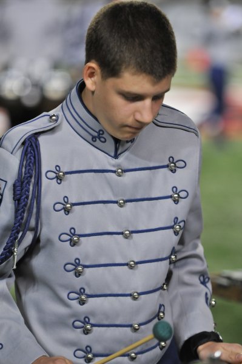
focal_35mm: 225
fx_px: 2273
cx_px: 121
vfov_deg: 9.2
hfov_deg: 6.1
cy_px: 182
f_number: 2.8
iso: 800
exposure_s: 1/250
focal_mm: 150
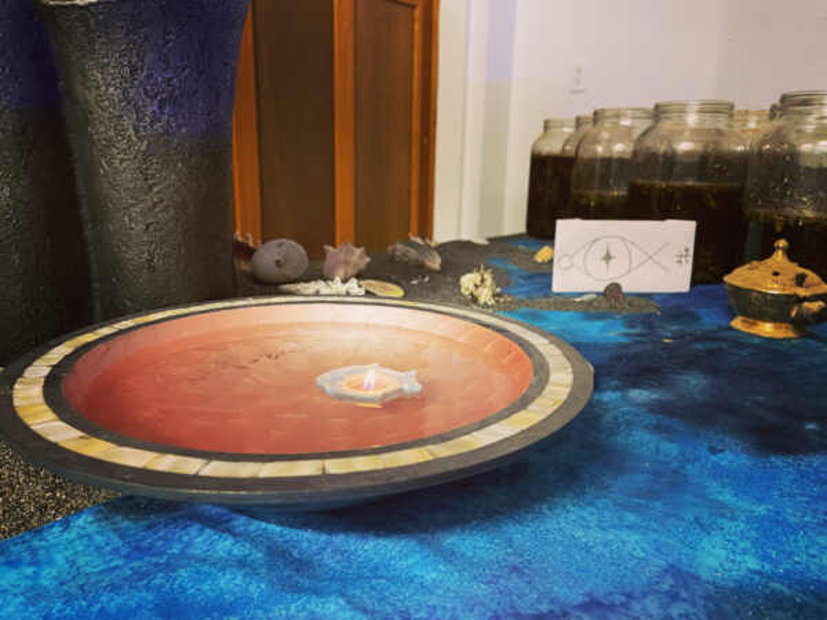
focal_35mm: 26
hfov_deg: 67.3
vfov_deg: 53.1
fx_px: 621
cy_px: 310
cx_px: 414
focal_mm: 4.2
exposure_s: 1/30
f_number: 1.6
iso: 500
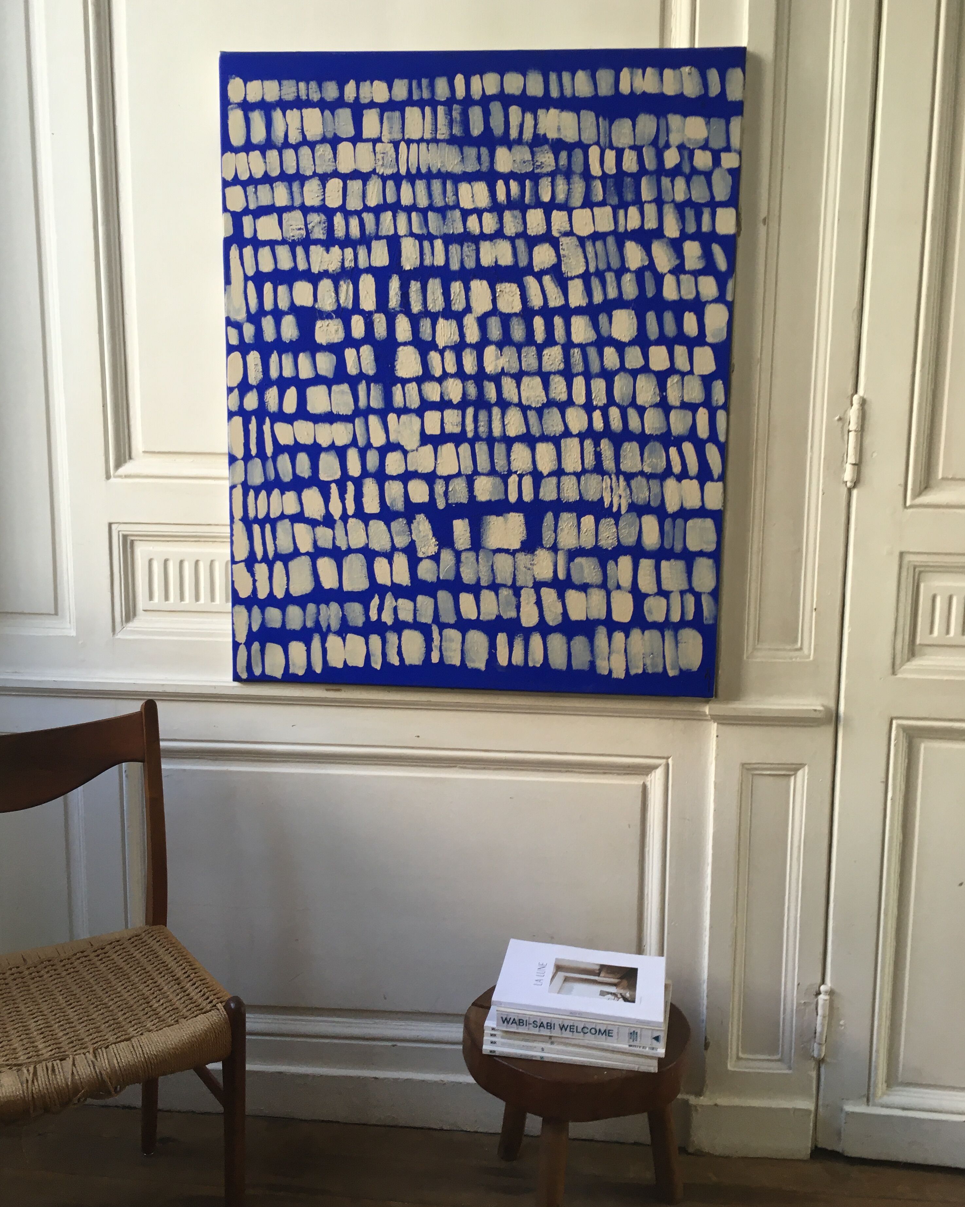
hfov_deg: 47.1
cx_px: 474
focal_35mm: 31
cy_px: 603
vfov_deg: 57.2
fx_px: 1107
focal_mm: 4.15
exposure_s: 1/33
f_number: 2.2
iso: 25
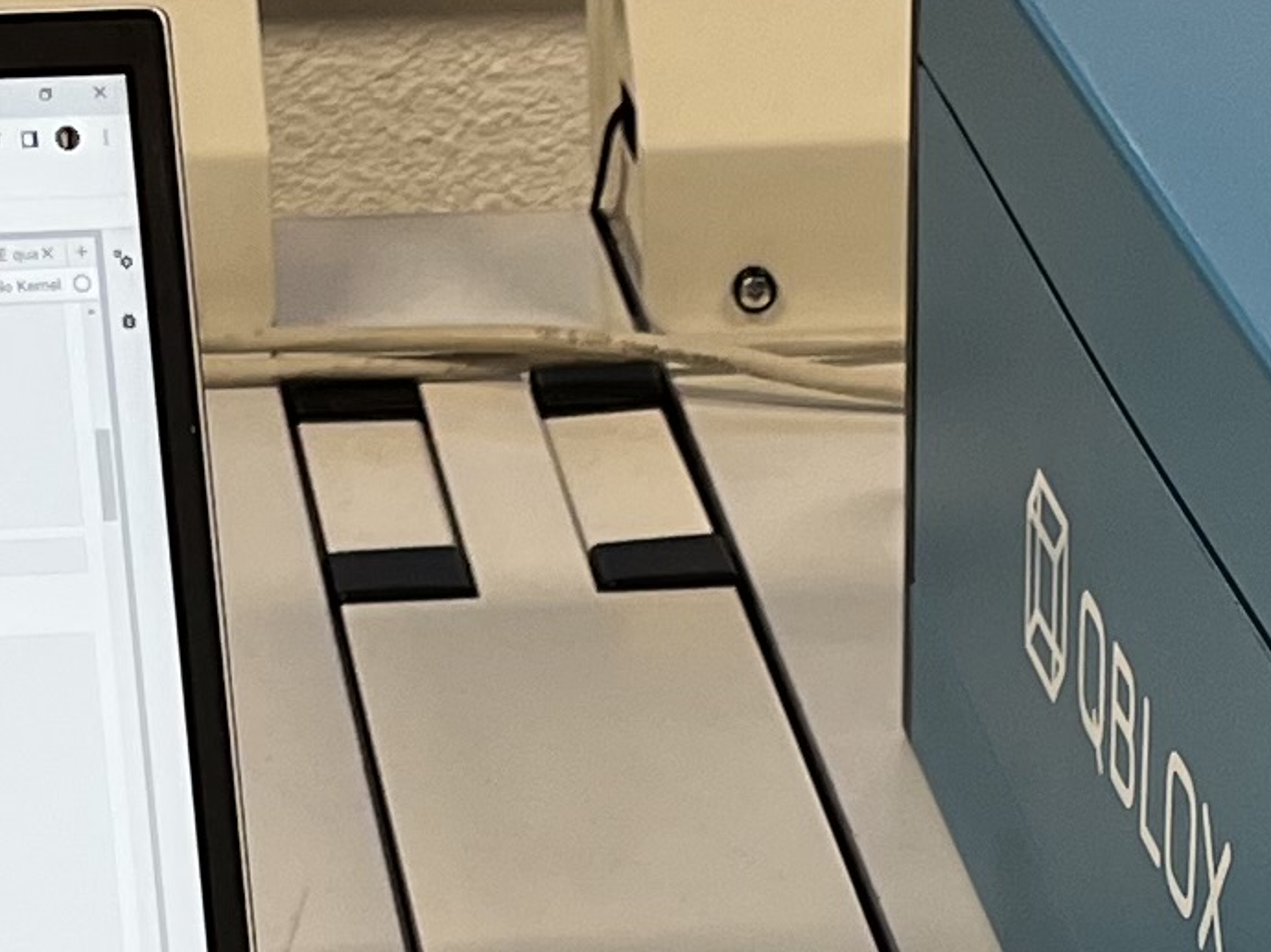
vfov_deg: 9.3
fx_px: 5579
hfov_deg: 13.0
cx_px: 973
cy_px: 1674
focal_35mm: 152
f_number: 1.6
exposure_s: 1/100
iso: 100
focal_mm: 5.1
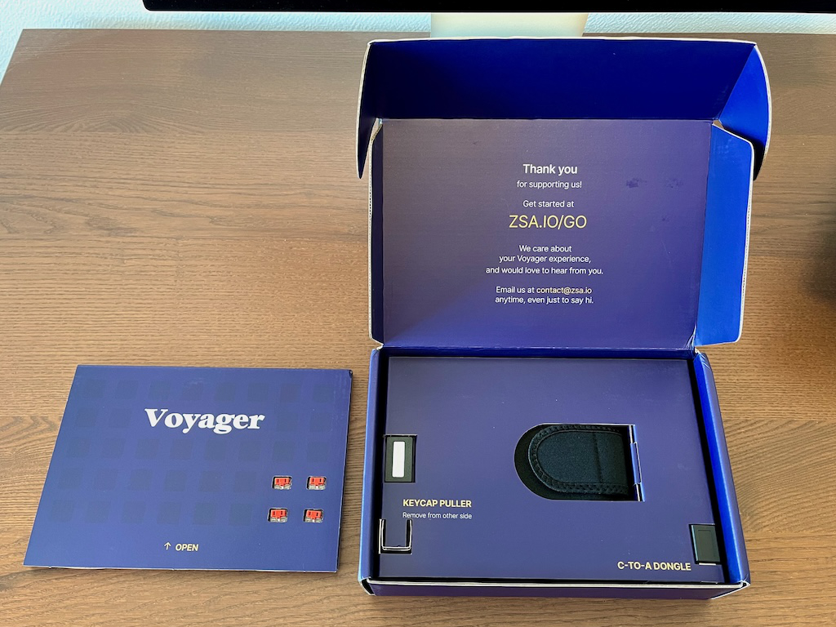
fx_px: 628
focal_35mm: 26
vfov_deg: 53.1
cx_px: 418
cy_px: 314
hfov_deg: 67.3
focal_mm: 5.1
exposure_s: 1/60
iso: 320
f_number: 1.6
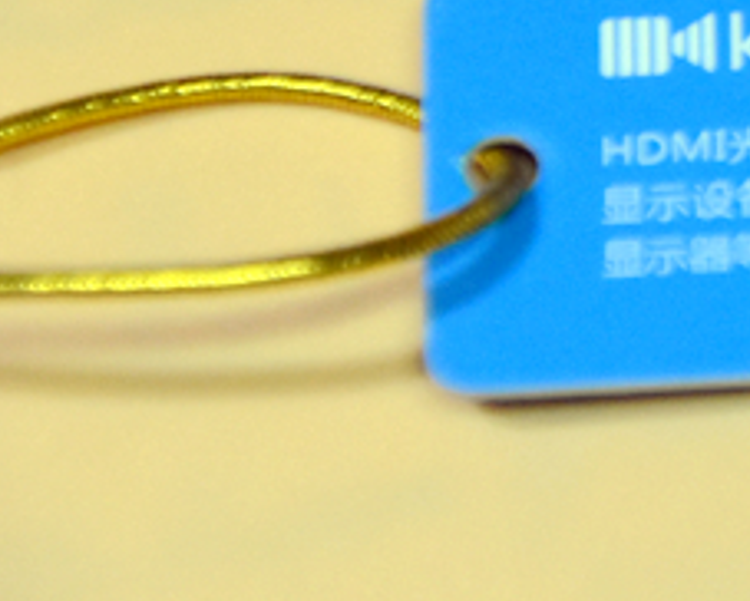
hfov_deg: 3.1
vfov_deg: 2.5
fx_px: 13818
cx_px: 1596
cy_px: -371
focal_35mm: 622
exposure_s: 1/125
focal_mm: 98
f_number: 5.6
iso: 2000
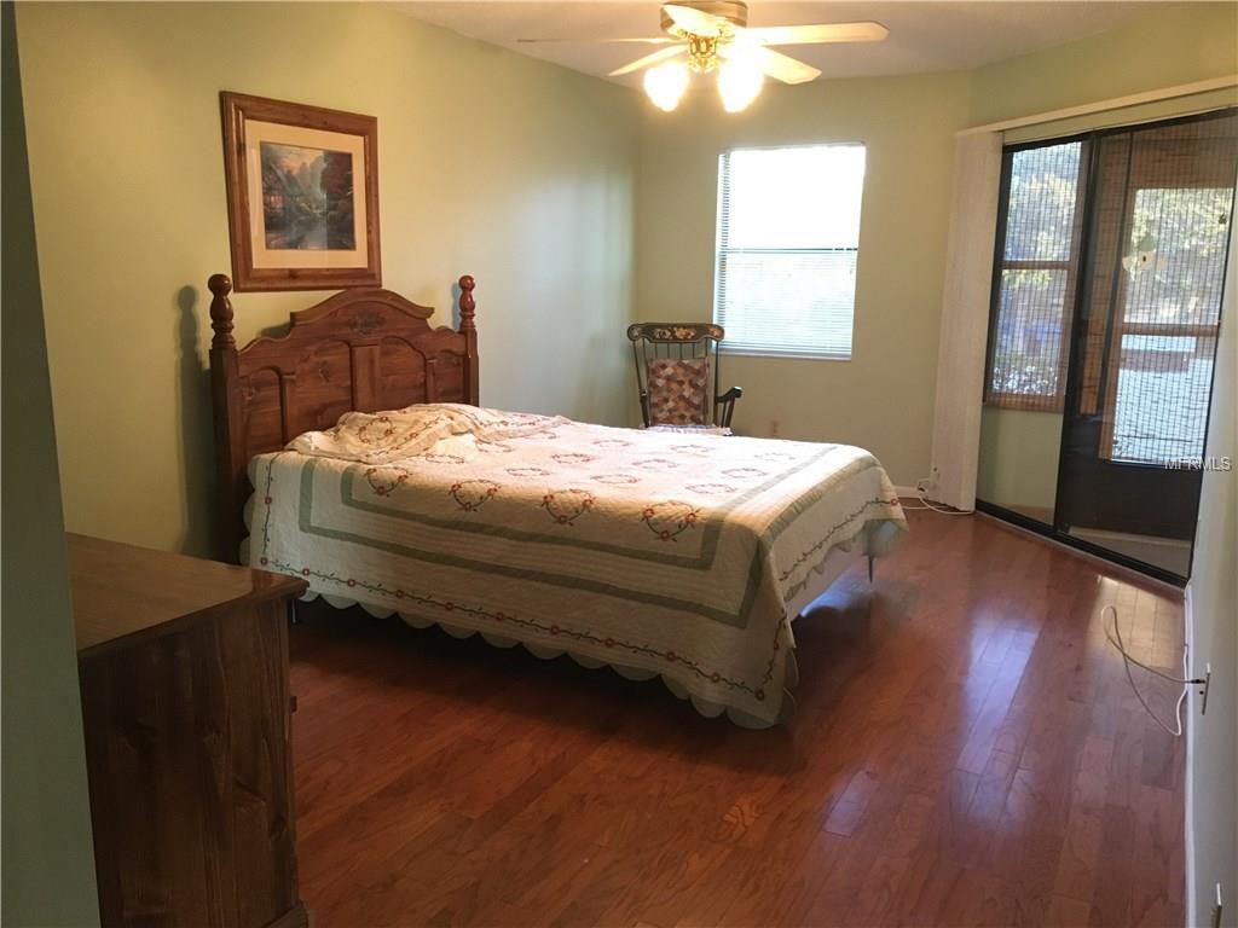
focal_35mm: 29
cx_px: 619
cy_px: 464
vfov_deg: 48.2
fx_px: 1037
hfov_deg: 61.7
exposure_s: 1/15
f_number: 2.2
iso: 200
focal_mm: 4.15
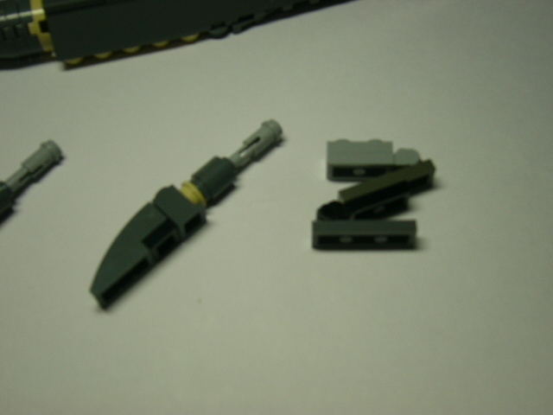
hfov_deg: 41.2
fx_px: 735
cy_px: 208
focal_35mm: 46
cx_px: 276
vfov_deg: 31.5
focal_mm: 7.6
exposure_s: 1/100
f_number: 3.2
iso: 50
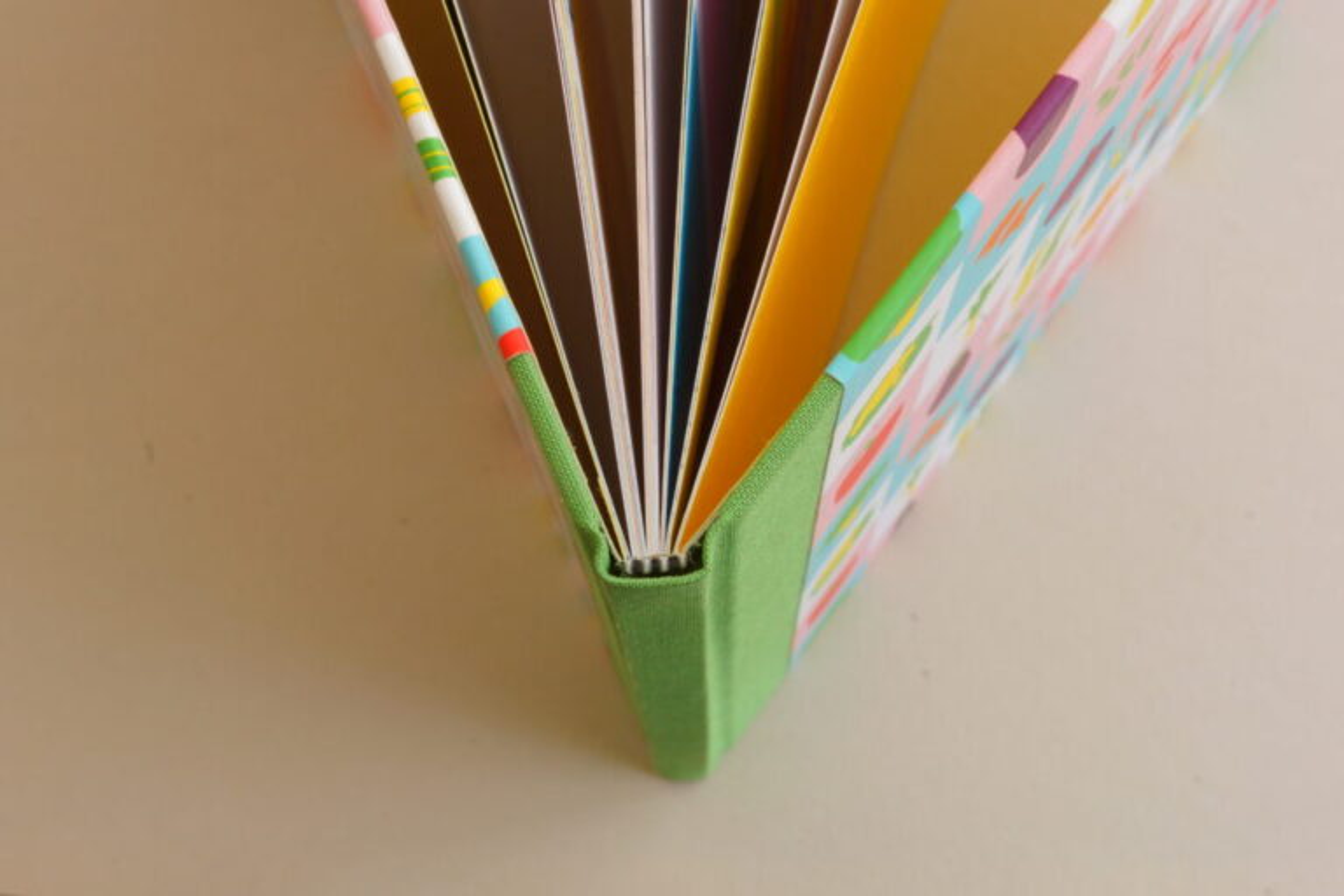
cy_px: 448
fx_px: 1960
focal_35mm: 52
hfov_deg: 37.9
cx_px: 672
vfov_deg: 25.8
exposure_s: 1/8
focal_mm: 35
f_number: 22
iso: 200
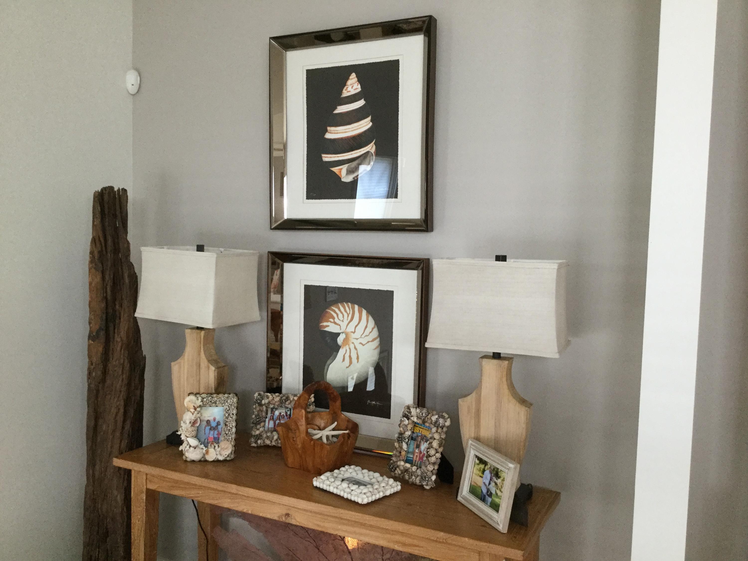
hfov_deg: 58.4
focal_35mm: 31
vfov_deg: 45.4
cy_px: 280
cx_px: 374
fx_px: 670
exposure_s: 1/30
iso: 100
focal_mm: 3.3
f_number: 2.4
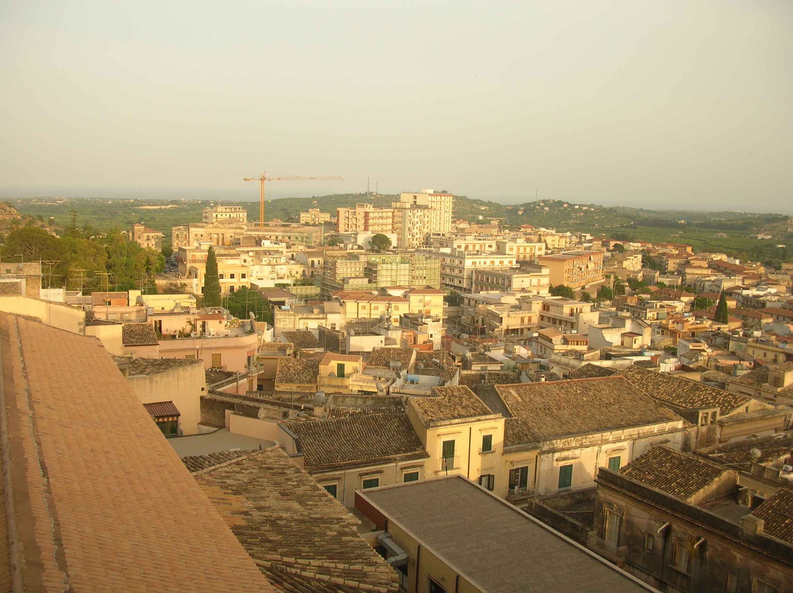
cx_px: 396
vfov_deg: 40.6
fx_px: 801
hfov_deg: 52.7
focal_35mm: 35
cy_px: 296
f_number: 2.8
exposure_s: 1/376
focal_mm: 5.8
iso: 50
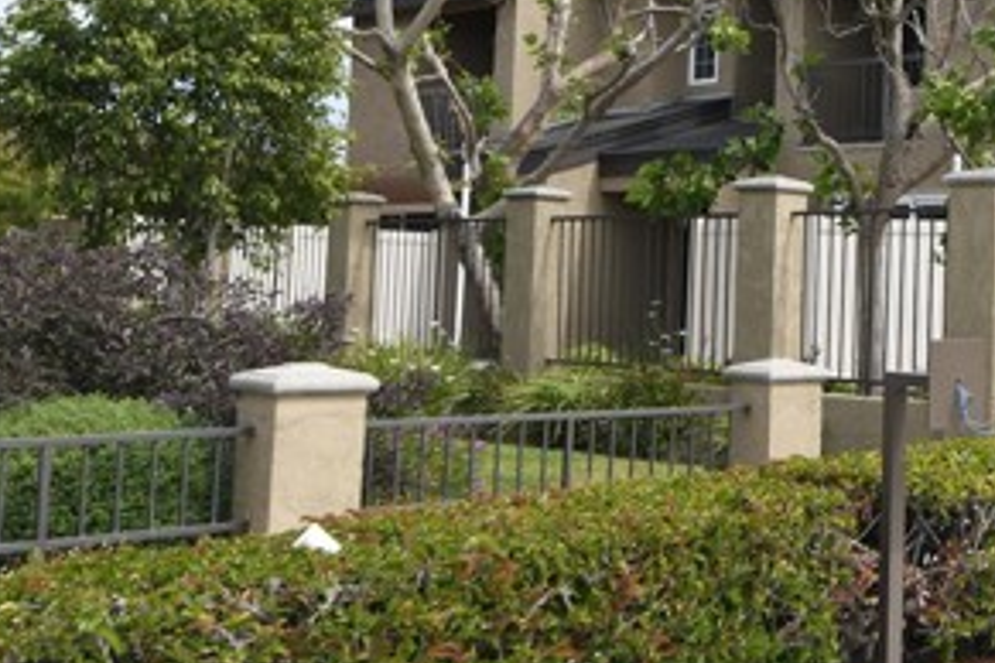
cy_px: 183
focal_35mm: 55
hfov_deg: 32.6
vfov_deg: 24.4
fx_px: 1520
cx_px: 1050
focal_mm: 17
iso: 140
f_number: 6.3
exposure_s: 1/500
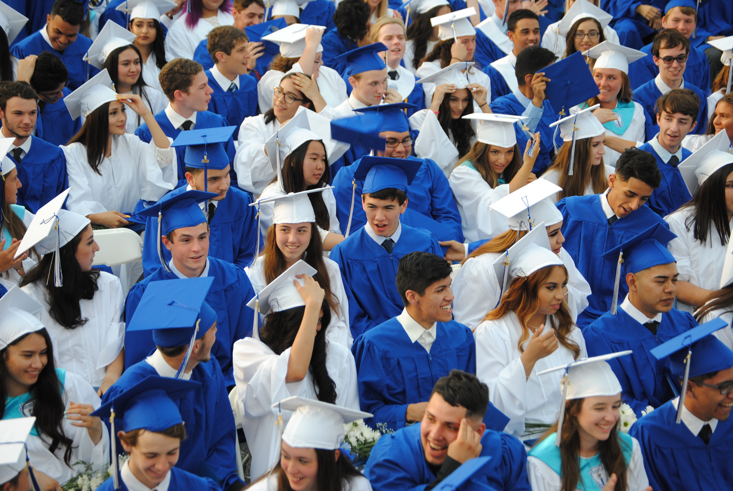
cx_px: 366
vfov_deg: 11.7
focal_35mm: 117
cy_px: 246
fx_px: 2385
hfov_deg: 17.5
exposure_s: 1/200
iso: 200
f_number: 4.5
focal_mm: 78
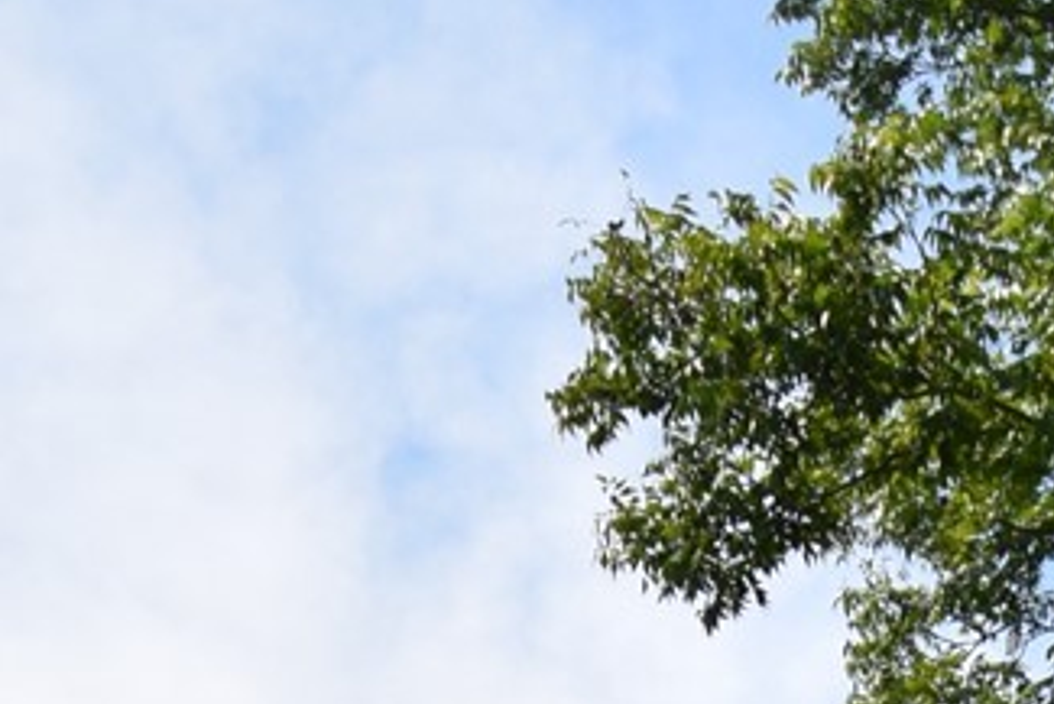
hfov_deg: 21.3
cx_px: 885
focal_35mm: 94
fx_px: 2753
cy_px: 2094
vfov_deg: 10.5
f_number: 9
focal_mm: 10
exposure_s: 1/320
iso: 200
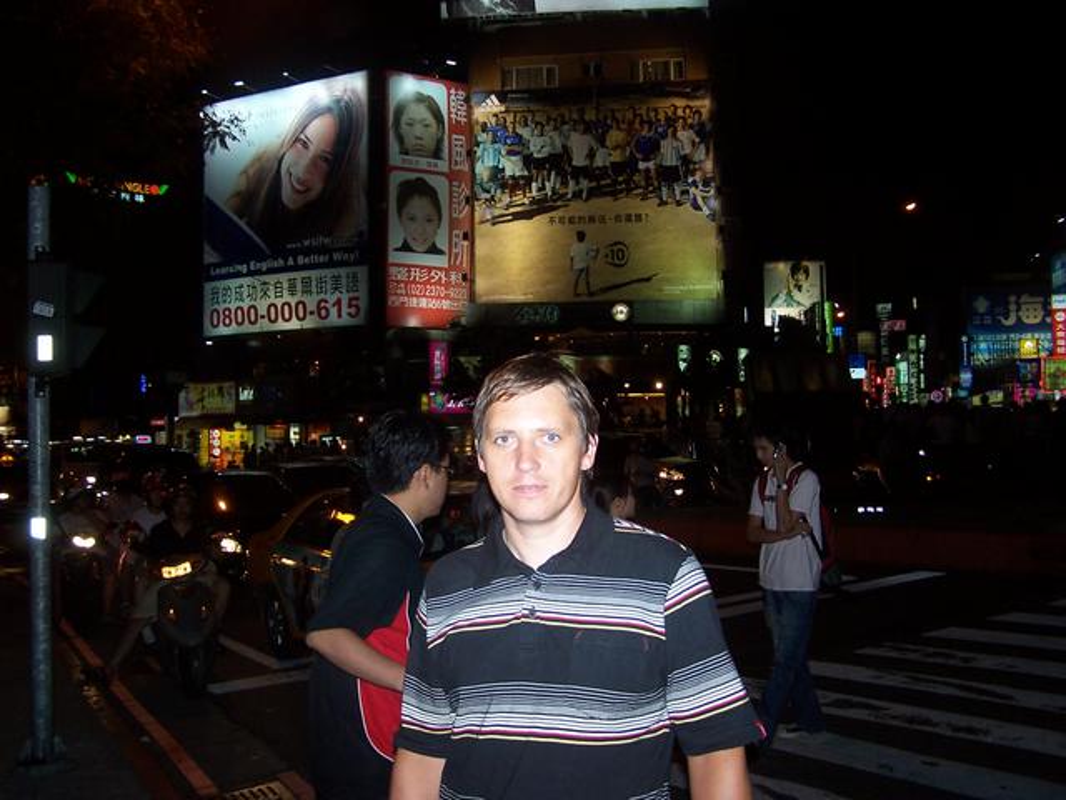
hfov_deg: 49.0
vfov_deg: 37.7
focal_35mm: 38
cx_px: 533
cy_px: 400
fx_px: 1170
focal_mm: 6.3
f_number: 2.8
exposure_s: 1/60
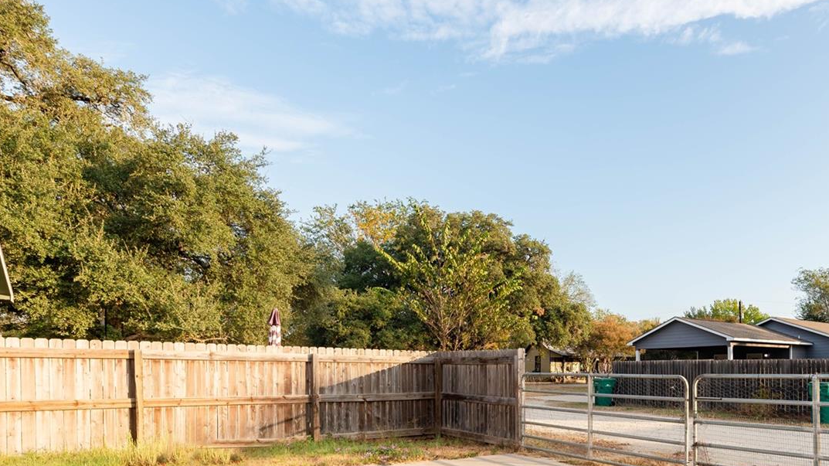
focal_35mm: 24
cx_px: 586
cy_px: 370
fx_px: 527
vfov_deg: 45.4
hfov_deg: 72.7
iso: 160
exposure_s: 1/160
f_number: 6.3
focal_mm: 12
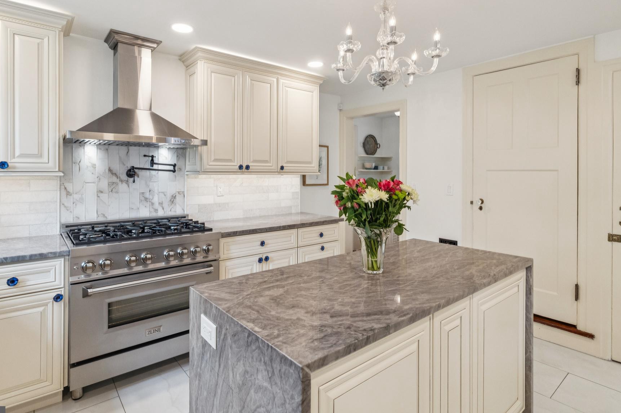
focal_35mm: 19
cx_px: 294
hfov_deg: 86.8
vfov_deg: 64.4
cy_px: 187
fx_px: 328
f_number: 8
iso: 1250
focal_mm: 16
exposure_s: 1/30
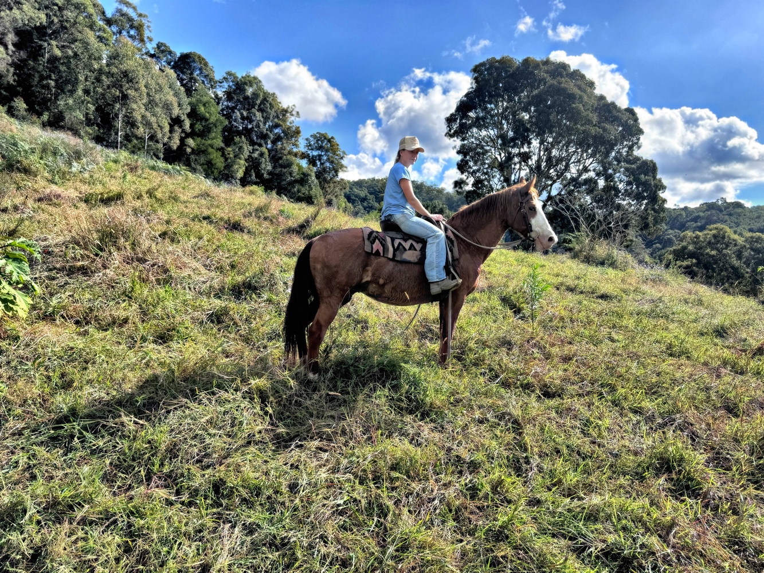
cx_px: 382
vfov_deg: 56.8
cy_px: 286
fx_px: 530
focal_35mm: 24
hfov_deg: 71.6
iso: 80
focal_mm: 6.76
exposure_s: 1/5348
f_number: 1.78
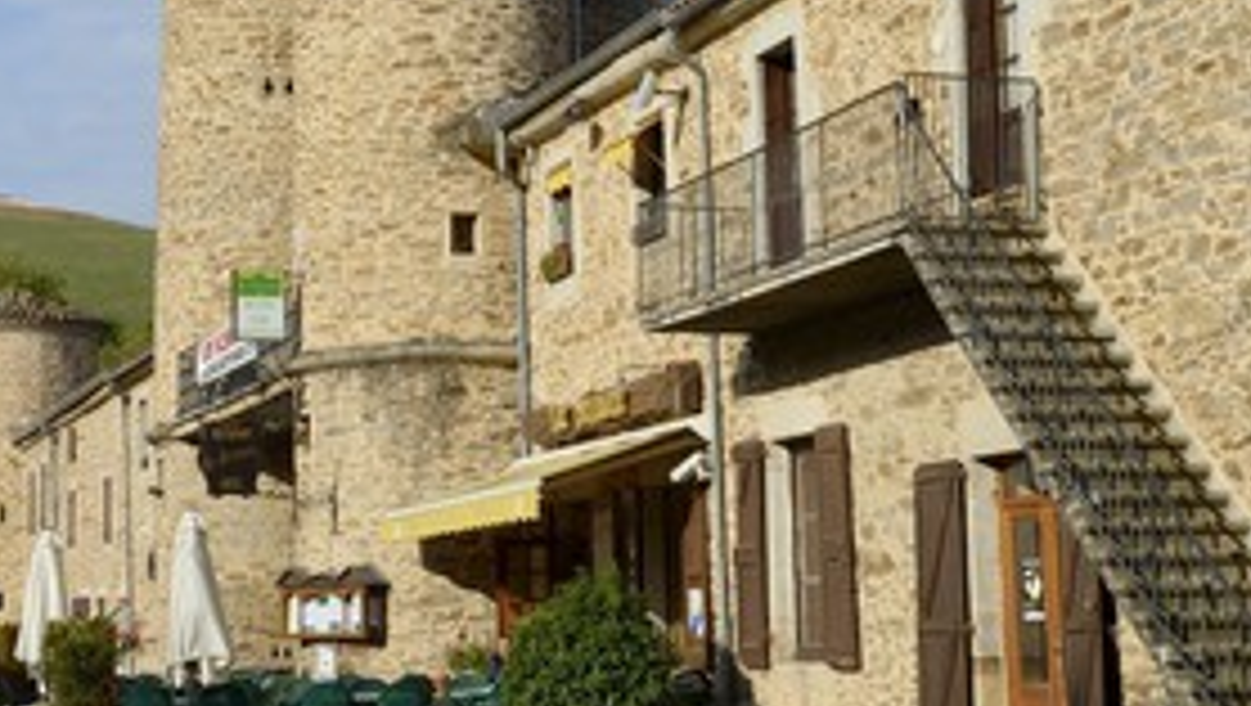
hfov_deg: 26.7
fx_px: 2623
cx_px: 472
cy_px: 202
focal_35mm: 79
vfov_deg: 15.3
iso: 200
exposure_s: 1/160
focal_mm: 50
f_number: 14
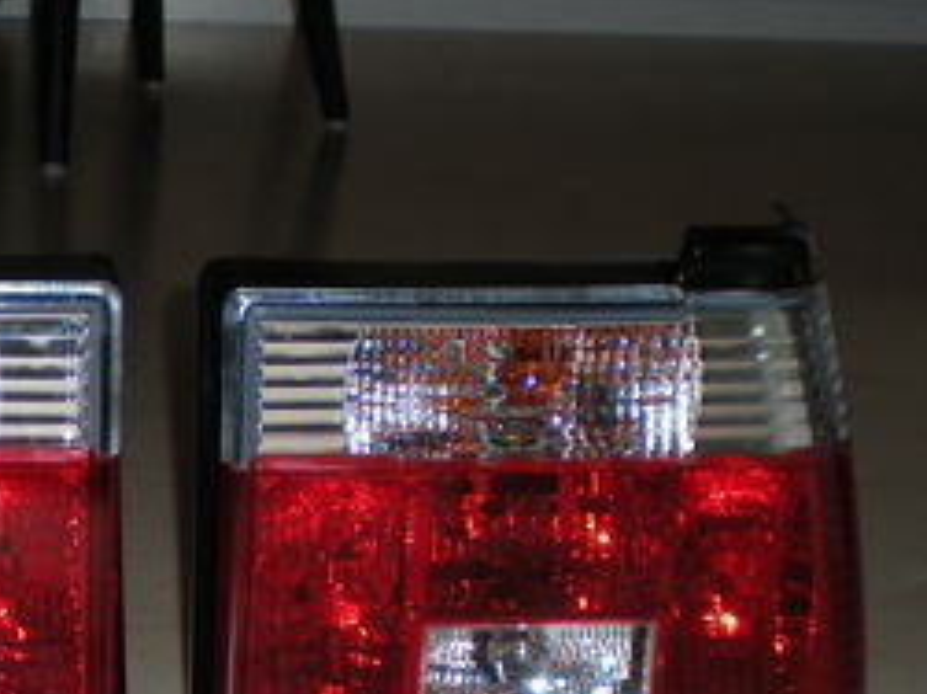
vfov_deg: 15.2
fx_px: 2596
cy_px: 517
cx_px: 59
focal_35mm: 97
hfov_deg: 19.8
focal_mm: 6.3
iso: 64
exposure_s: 1/60
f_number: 3.1
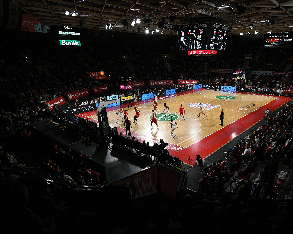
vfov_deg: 60.9
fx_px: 199
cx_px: 176
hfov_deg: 71.8
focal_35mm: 23
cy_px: 117
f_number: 4
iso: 1600
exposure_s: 1/1000
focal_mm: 20
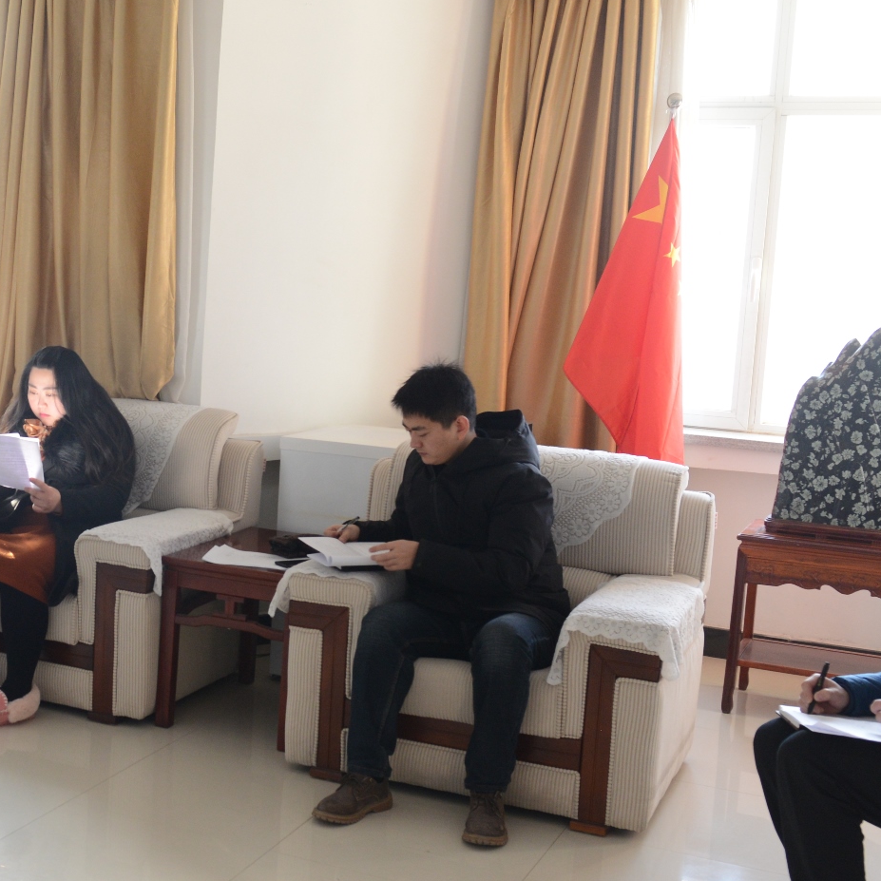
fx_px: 1612
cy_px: 449
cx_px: 127
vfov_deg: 30.6
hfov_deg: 29.6
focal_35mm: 56
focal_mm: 29
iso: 1250
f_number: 5
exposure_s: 1/100
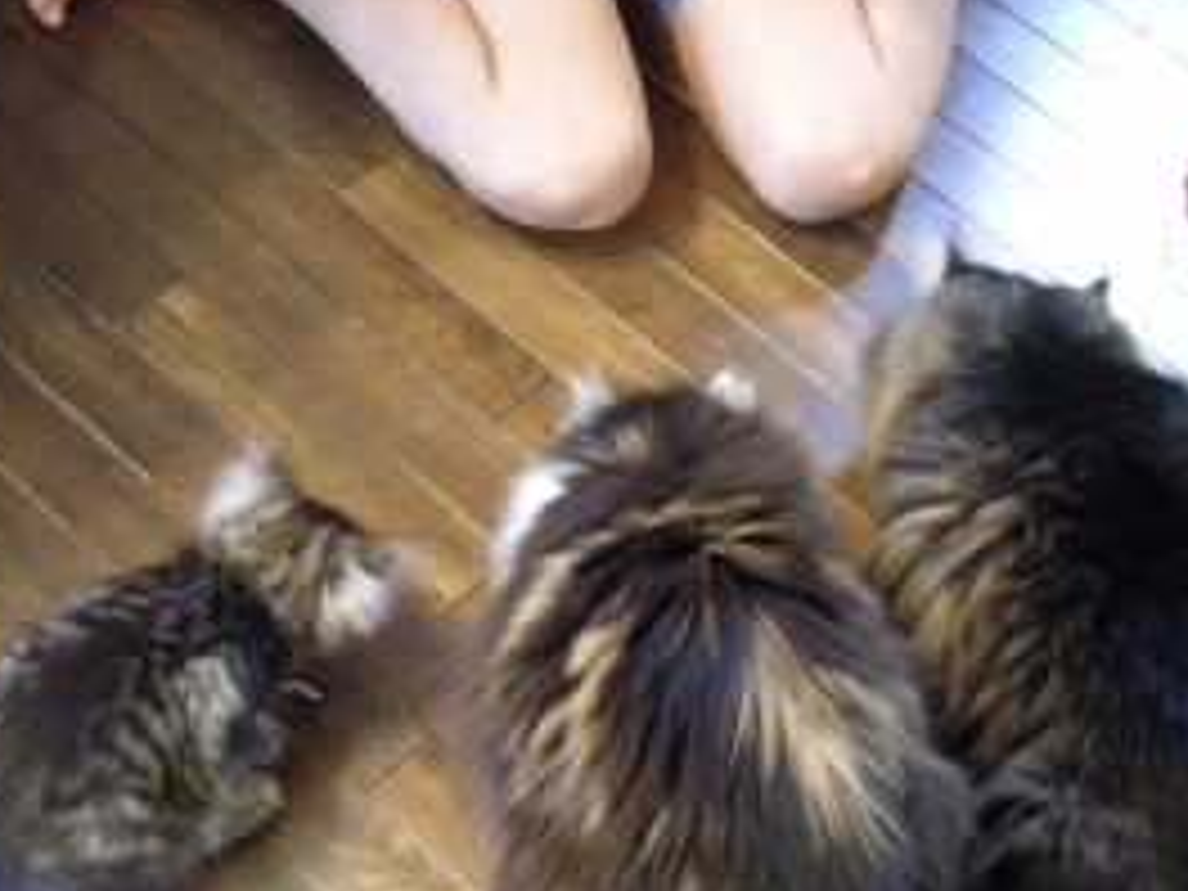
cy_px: 745
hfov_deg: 27.6
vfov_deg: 20.7
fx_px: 2402
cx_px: 770
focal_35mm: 70
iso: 800
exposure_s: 1/5.4
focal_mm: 7.9
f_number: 2.8
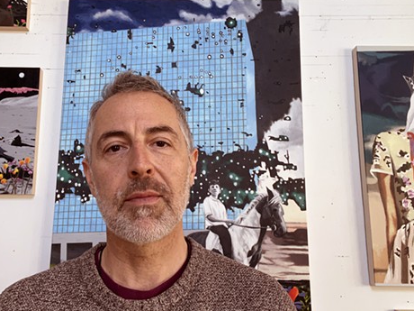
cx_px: 176
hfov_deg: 56.6
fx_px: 383
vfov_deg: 44.1
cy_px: 149
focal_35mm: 32
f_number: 2.2
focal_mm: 2.7
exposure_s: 1/60
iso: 100
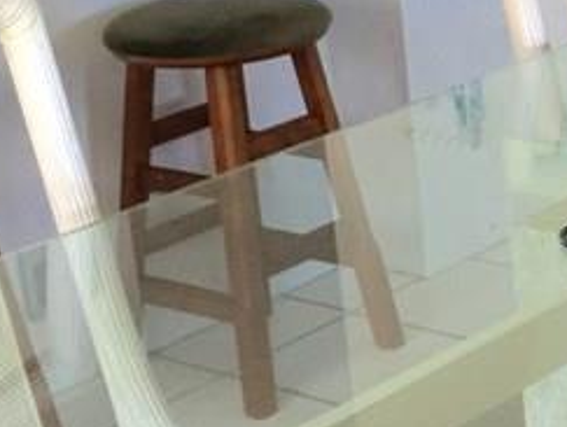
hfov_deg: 15.4
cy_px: 140
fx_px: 2001
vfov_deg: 12.2
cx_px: 709
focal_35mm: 122
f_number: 2.2
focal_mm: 4.15
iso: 50
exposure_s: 1/15
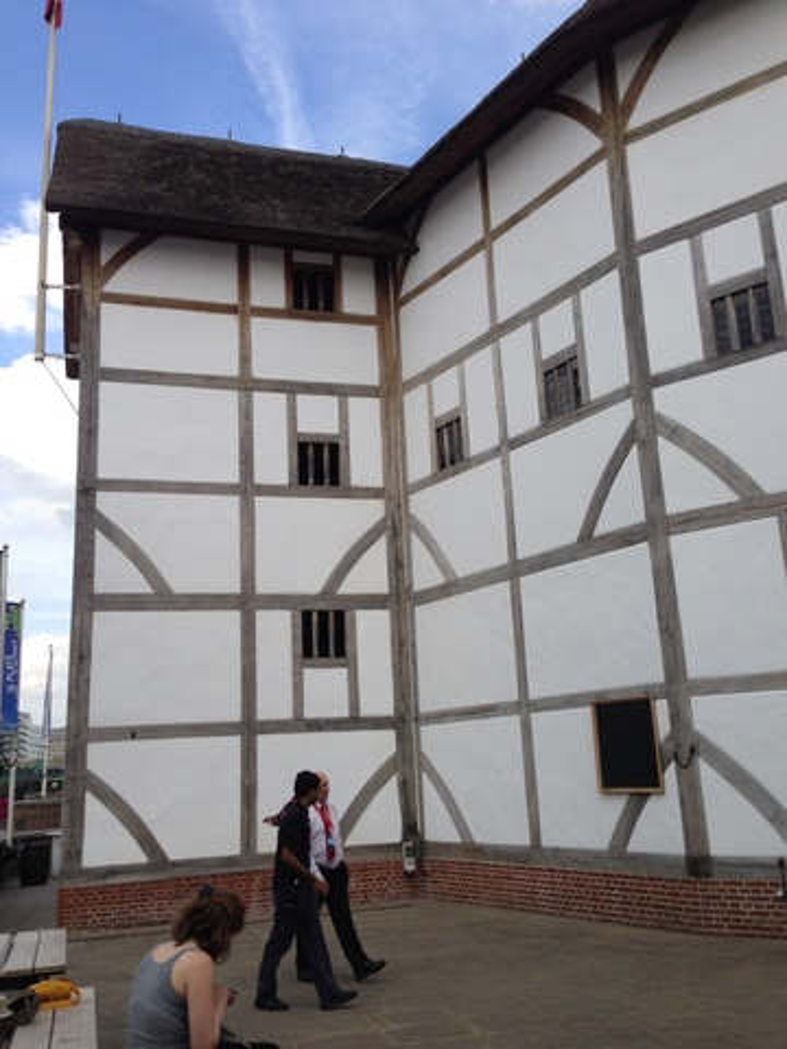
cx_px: 394
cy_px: 524
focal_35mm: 33
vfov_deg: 55.4
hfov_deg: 42.9
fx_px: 1000
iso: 50
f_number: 2.4
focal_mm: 4.13
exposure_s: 1/889
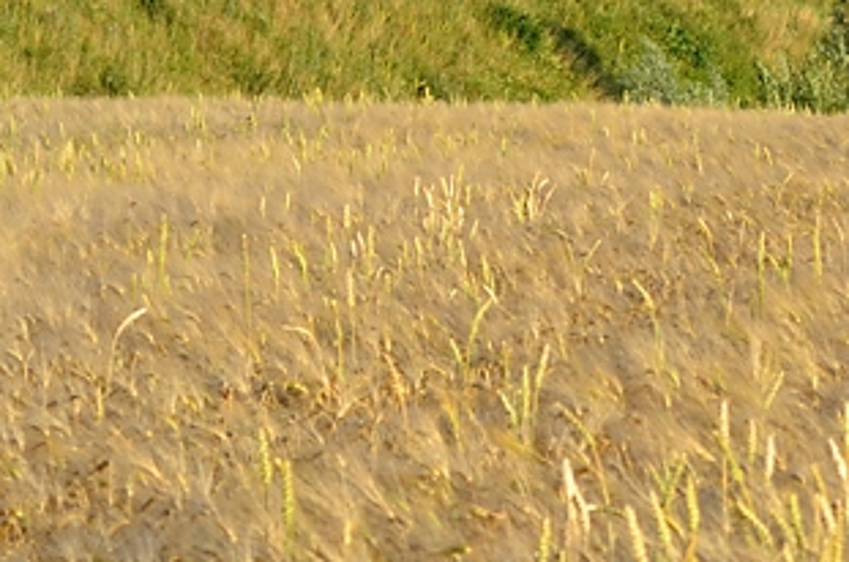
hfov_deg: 8.2
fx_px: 5813
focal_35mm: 247
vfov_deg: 5.5
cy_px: -14
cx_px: 1207
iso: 250
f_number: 5.6
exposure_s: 1/800
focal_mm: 50
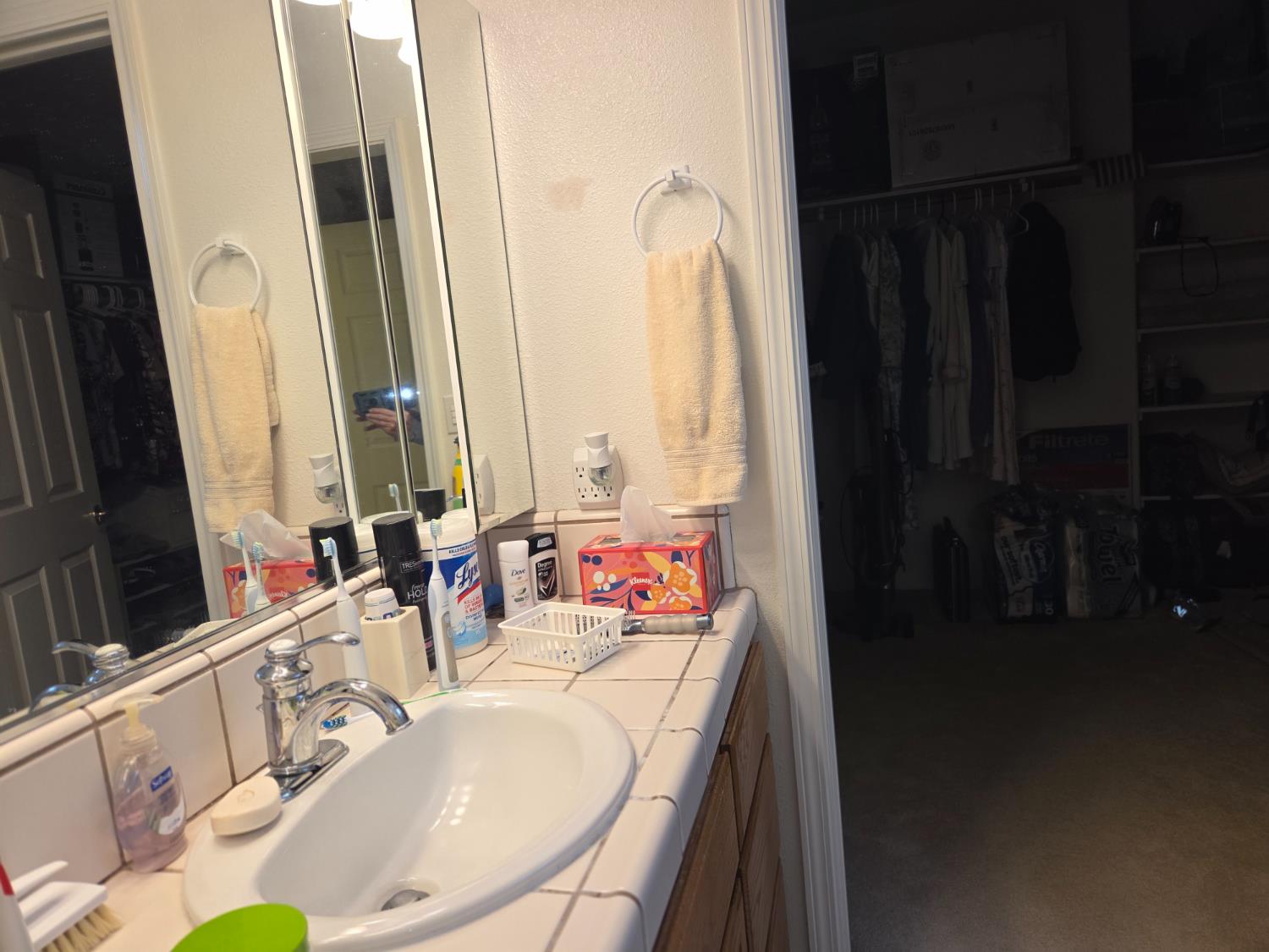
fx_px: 843
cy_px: 476
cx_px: 634
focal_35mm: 23
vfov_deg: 58.9
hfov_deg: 73.9
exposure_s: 1/120
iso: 200
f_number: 1.8
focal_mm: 5.4
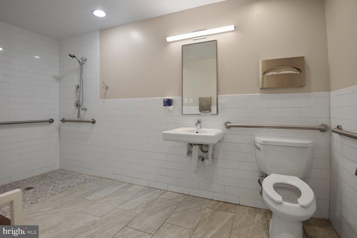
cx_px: 178
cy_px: 119
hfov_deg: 96.7
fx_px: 159
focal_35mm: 16
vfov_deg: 73.7
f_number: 7.1
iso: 200
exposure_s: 1/20
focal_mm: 16
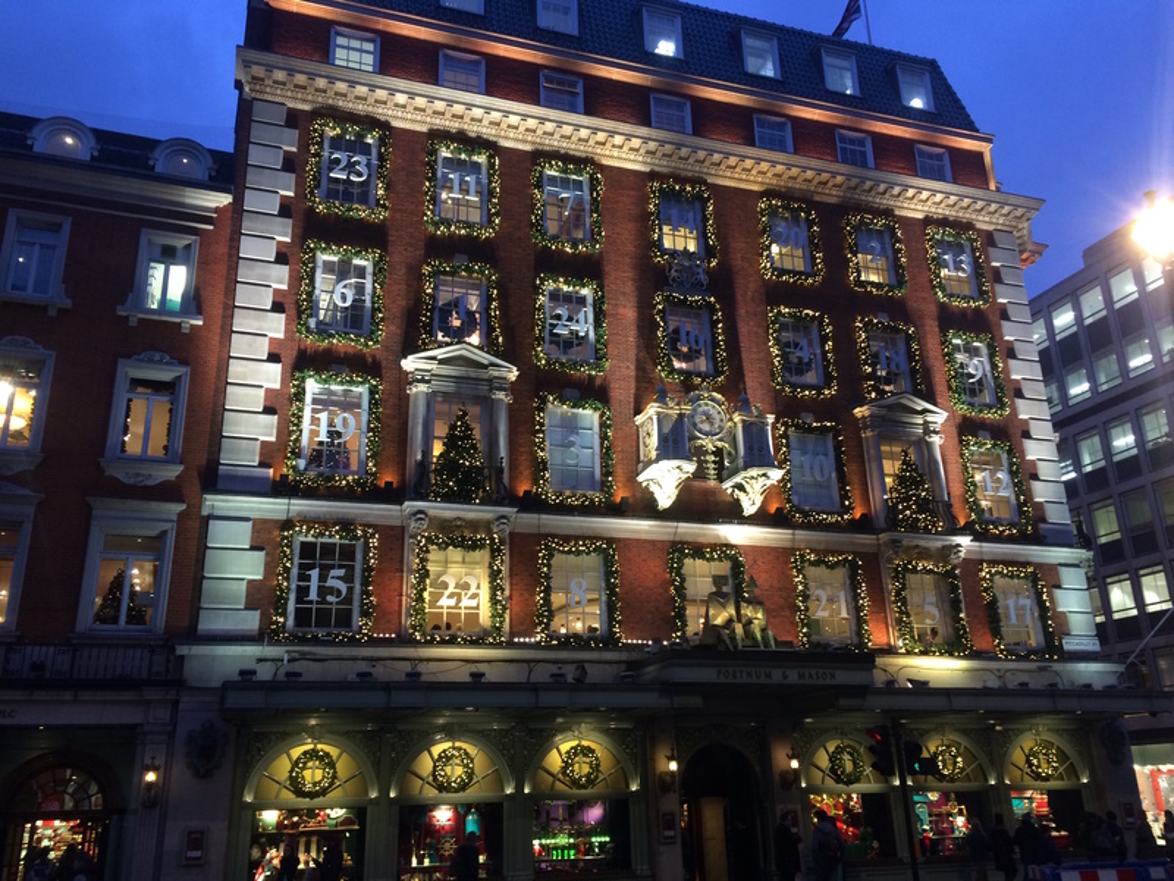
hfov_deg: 61.7
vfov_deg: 48.2
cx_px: 587
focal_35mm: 29
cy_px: 440
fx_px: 984
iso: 125
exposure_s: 1/33
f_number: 2.2
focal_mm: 4.15
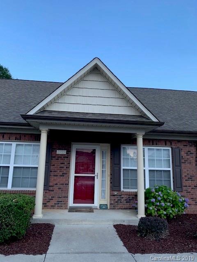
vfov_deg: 67.3
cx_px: 98
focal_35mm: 26
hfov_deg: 53.1
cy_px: 131
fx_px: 197
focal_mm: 4.25
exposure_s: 1/459
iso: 25
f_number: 1.8
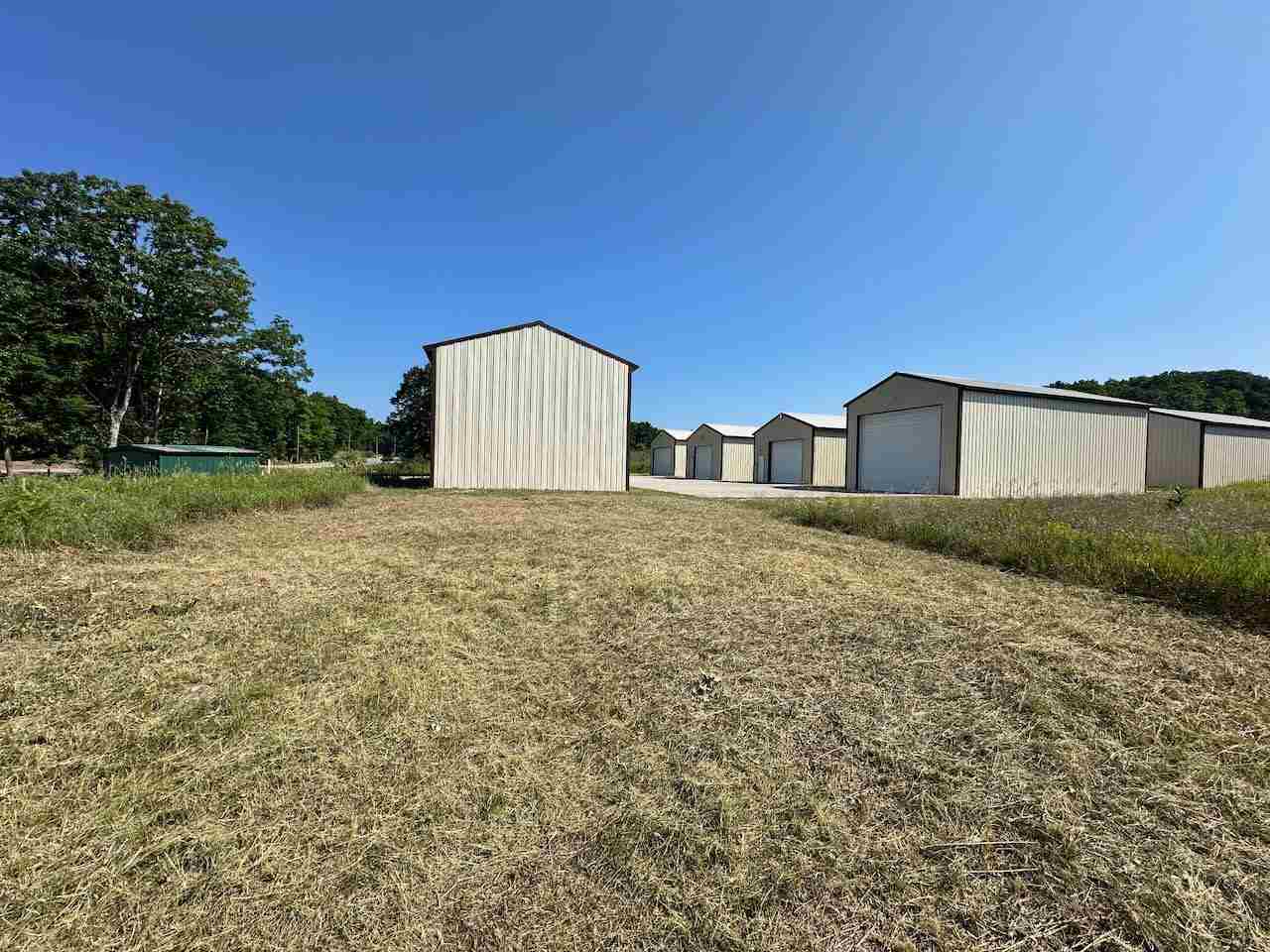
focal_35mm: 14
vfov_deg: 85.7
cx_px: 635
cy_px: 476
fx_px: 514
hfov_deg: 102.1
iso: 50
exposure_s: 1/2506
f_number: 2.2
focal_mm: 2.22
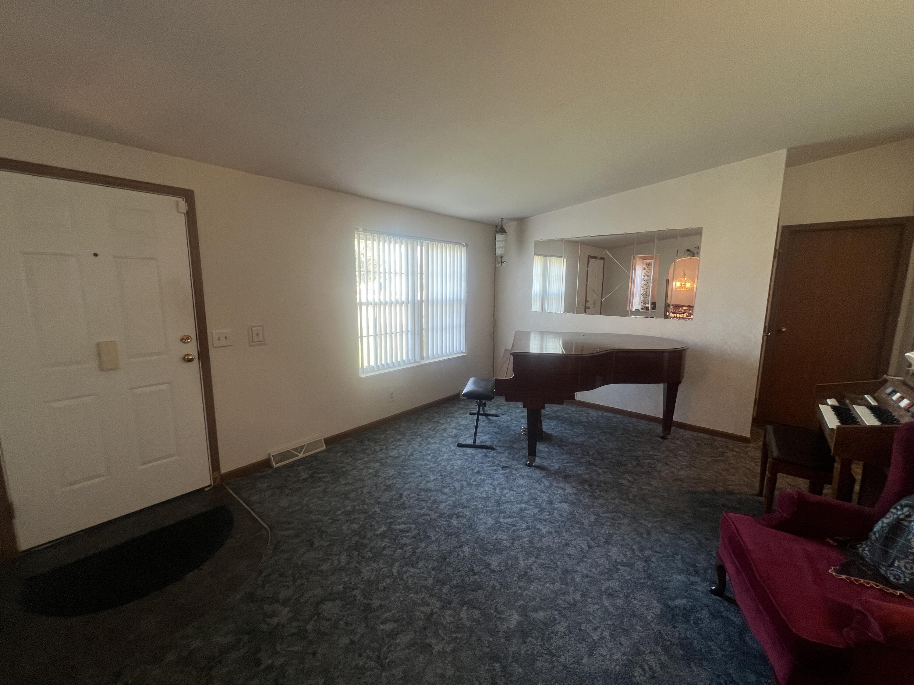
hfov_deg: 106.2
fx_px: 343
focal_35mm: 13
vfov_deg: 89.9
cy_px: 342
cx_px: 457
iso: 125
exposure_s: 1/60
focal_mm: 1.57
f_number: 1.8
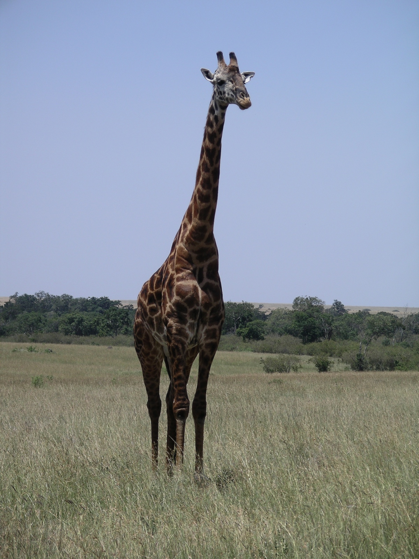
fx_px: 2518
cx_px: 210
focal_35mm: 156
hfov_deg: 9.5
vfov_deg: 12.7
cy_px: 280
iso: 64
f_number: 4.4
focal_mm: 32.5
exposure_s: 1/800
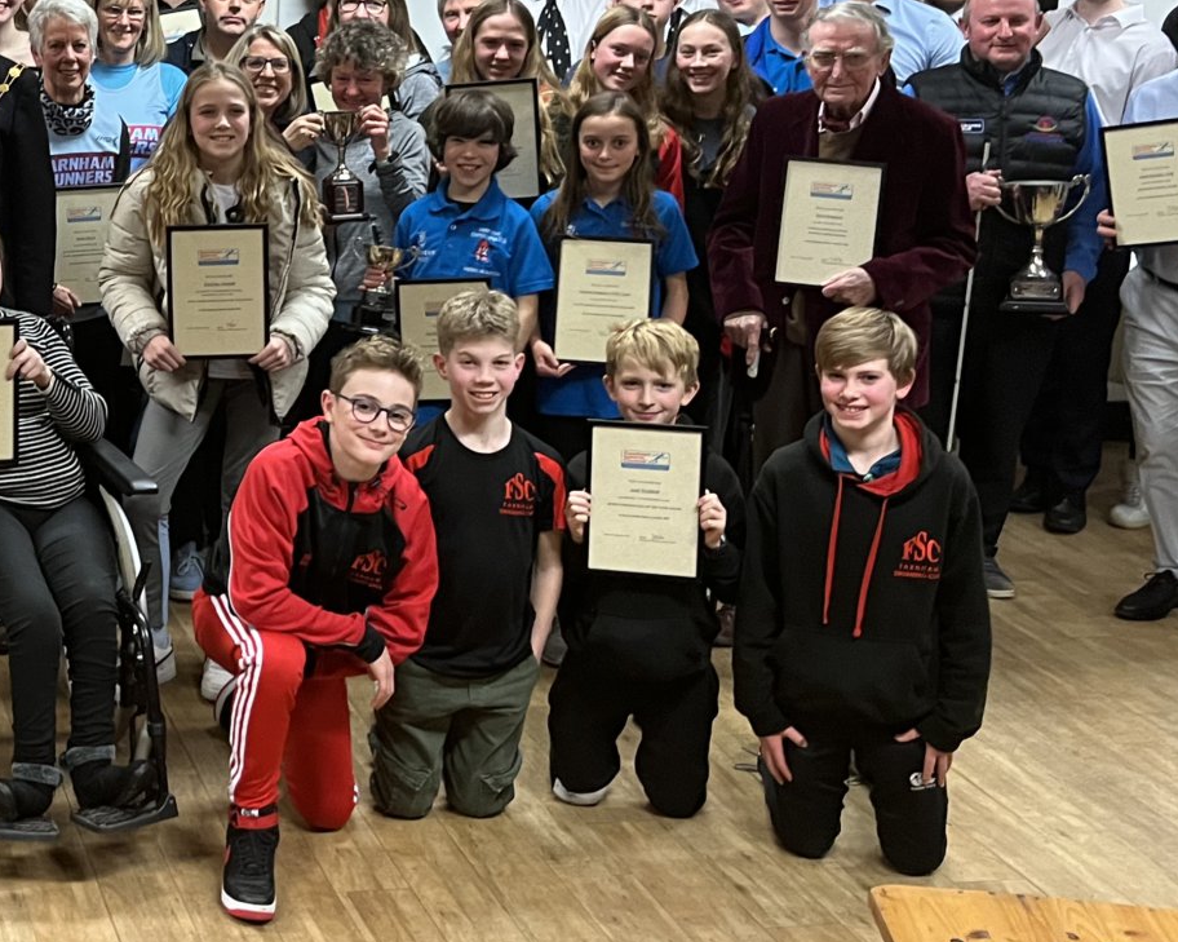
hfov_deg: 30.6
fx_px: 1987
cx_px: -8
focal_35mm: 57
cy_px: 225
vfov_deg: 26.3
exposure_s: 1/54
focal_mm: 5.1
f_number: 1.6
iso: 400
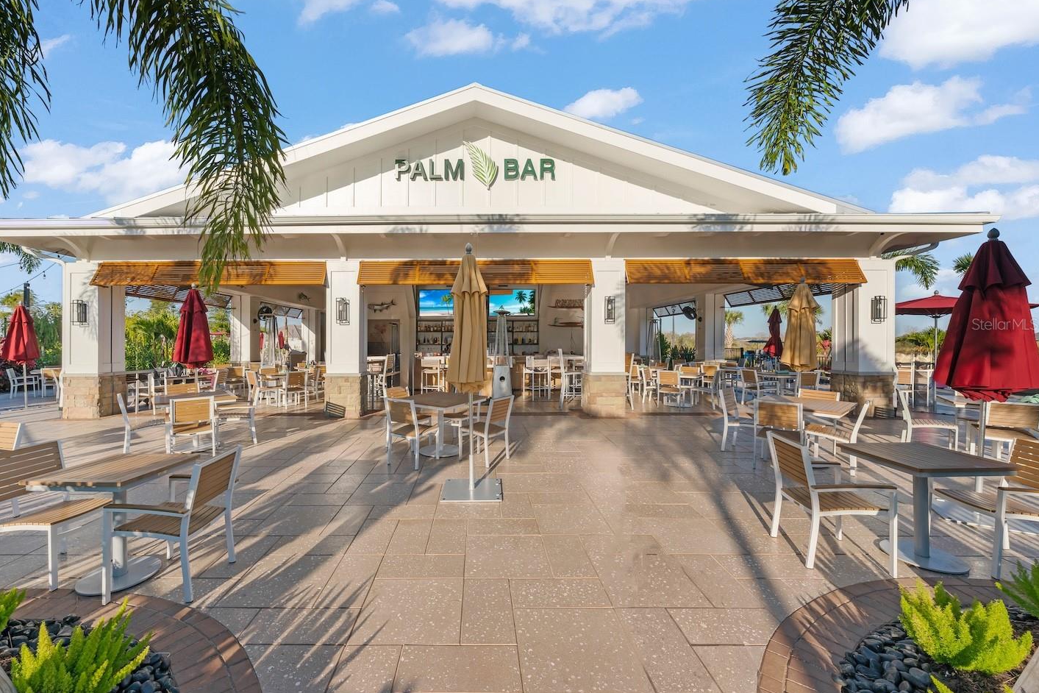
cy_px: 324
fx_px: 375
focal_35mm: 13
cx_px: 479
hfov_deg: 108.1
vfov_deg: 85.3
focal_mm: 12
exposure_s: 1/640
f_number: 11
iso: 400
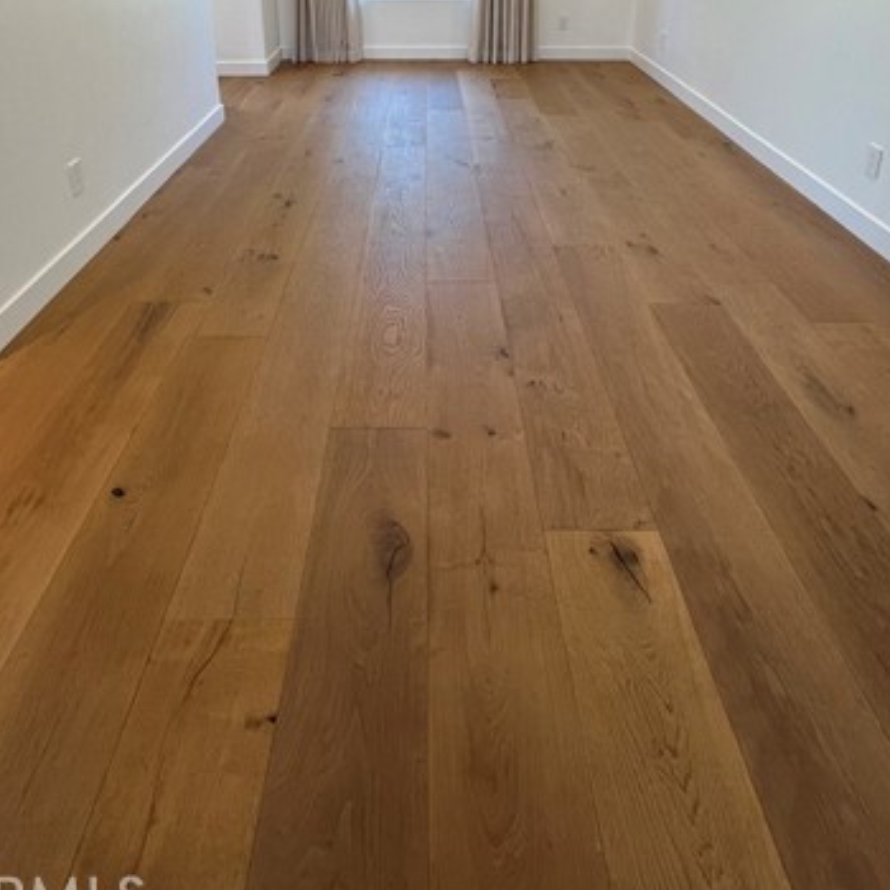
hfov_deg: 72.1
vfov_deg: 62.8
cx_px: 427
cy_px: 122
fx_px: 611
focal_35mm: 21
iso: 200
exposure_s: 1/60
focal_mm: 1.57
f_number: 1.8
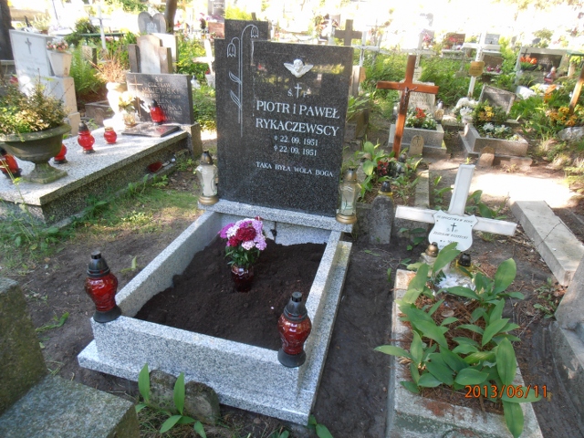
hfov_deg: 71.6
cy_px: 219
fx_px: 405
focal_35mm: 24
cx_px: 292
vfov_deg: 56.8
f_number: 3
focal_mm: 4.2
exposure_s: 1/30
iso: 125
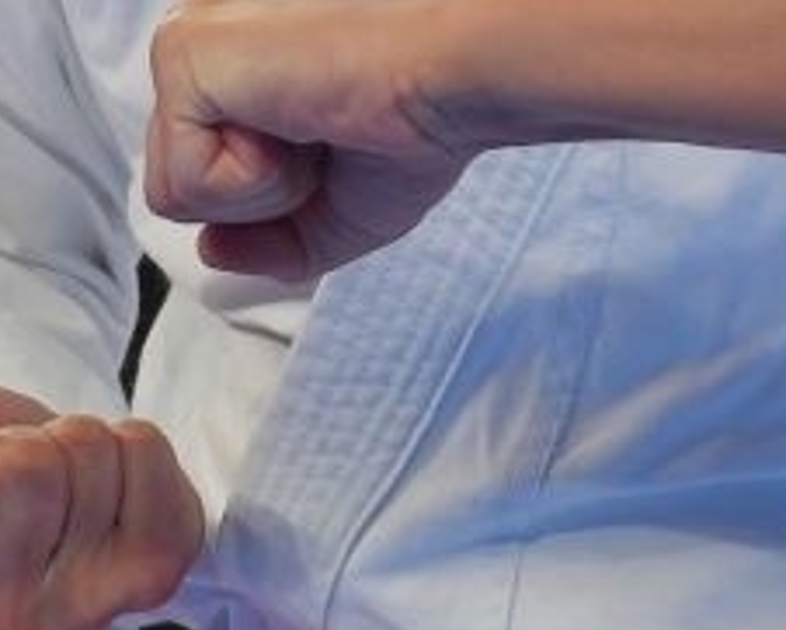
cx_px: 849
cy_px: -198
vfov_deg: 0.7
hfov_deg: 0.9
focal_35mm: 2241
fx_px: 52154
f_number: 2.8
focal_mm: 200
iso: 250
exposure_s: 1/500
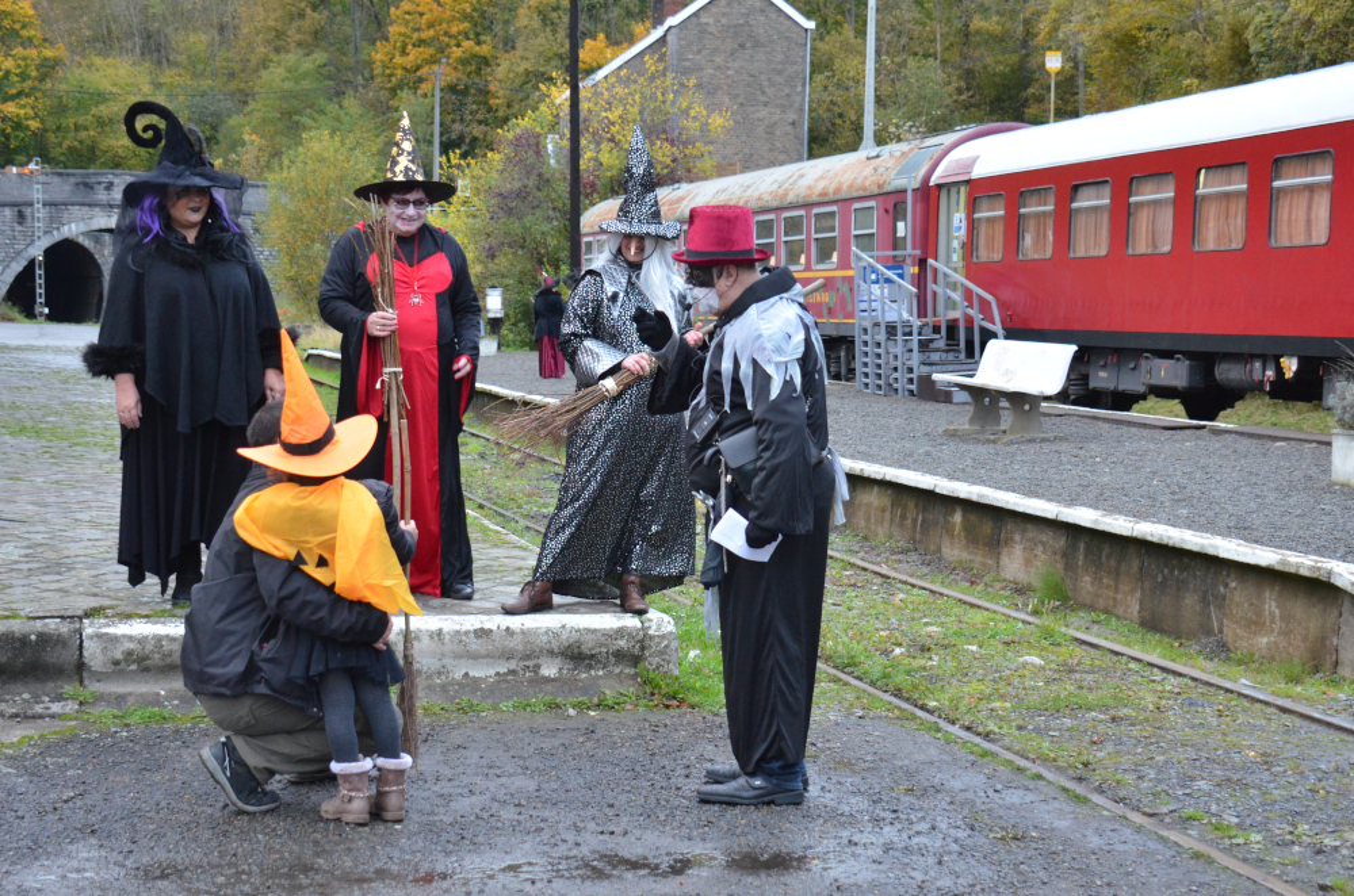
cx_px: 677
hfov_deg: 35.1
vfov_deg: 23.7
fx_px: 2139
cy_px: 448
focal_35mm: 57
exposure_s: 1/125
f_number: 4.8
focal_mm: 38
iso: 1600
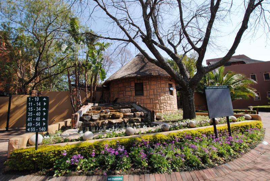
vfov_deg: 77.4
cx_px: 135
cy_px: 90
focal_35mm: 15
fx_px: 113
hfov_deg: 100.3
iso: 100
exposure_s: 1/160
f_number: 6.3
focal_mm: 10
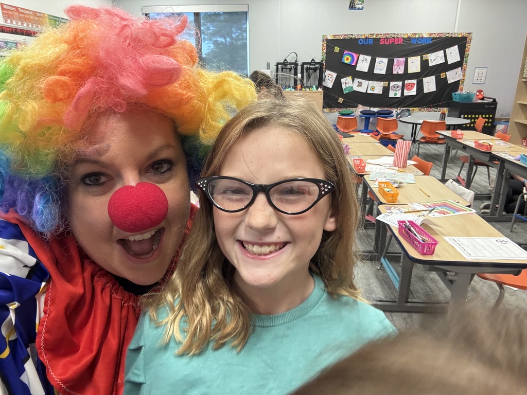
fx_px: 350
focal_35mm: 23
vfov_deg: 58.9
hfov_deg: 73.9
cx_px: 264
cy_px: 198
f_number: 1.9
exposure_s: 1/40
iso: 250
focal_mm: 2.69
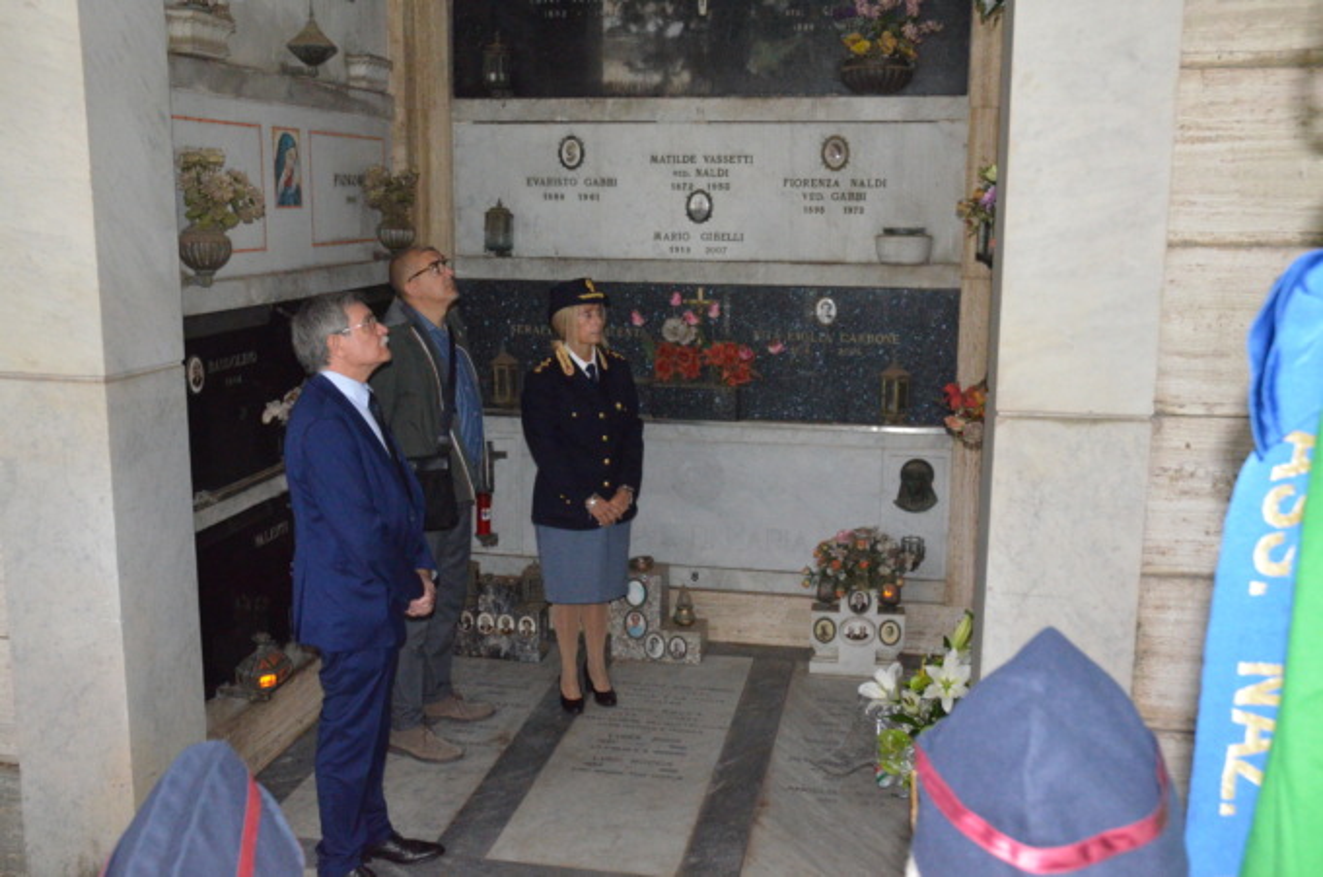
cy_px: 438
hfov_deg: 51.4
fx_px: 1376
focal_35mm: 38
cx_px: 662
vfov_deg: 35.4
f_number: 8
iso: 5000
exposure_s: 1/100
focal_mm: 25
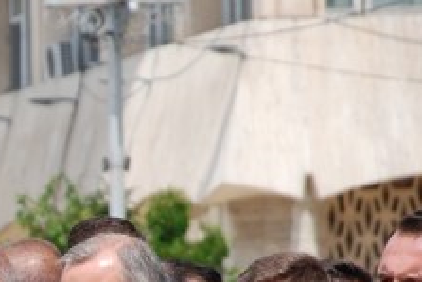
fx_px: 6625
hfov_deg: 3.6
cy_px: 490
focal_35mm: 565
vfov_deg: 2.4
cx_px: -293
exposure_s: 1/500
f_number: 5.6
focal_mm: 105
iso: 180
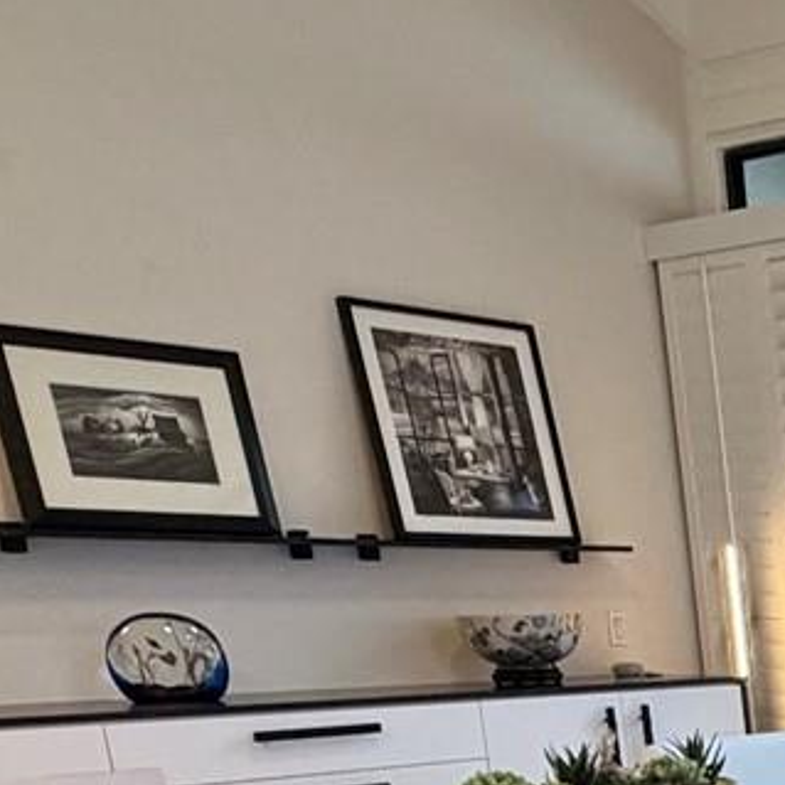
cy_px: 1024
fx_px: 1591
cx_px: 1336
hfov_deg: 20.9
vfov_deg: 24.2
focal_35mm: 62
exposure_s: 1/60
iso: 250
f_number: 2.2
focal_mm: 2.22
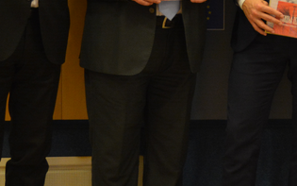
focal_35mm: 149
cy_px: -99
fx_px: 1206
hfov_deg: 13.1
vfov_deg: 8.6
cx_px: 466
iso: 640
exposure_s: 1/60
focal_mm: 24
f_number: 4
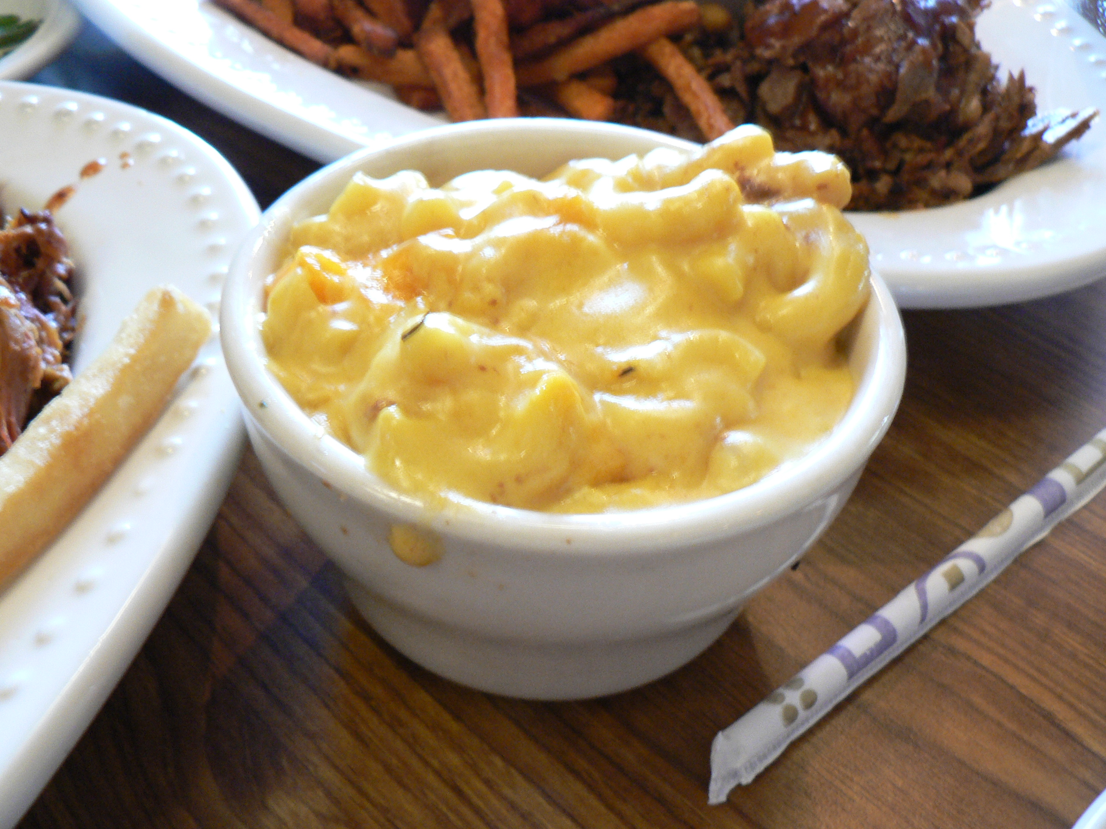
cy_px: 414
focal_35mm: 36
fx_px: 1150
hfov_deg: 51.4
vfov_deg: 39.7
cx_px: 553
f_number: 2.8
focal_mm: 6
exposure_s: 1/5
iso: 200
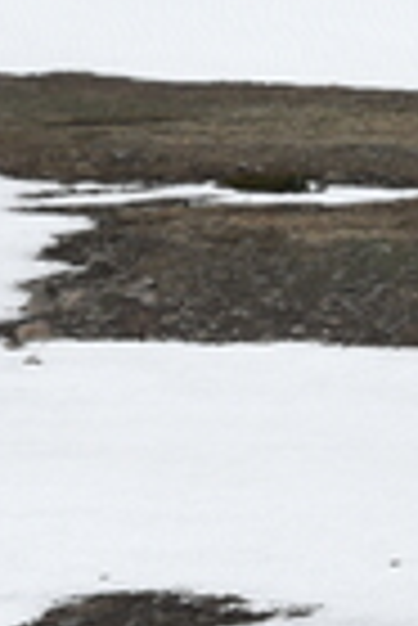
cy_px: 230
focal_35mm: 1121
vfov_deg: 1.8
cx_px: 796
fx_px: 19474
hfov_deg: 1.2
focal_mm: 122
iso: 100
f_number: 10
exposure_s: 1/400
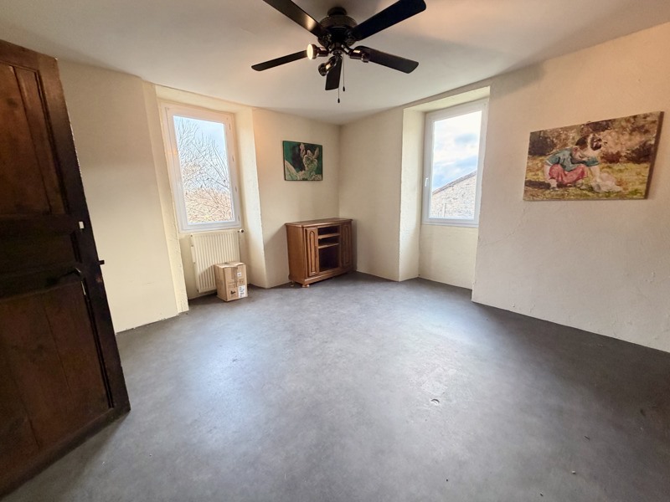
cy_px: 251
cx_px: 335
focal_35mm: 14
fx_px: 271
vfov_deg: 85.7
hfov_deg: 102.1
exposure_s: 1/50
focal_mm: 2.22
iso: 200
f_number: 2.2
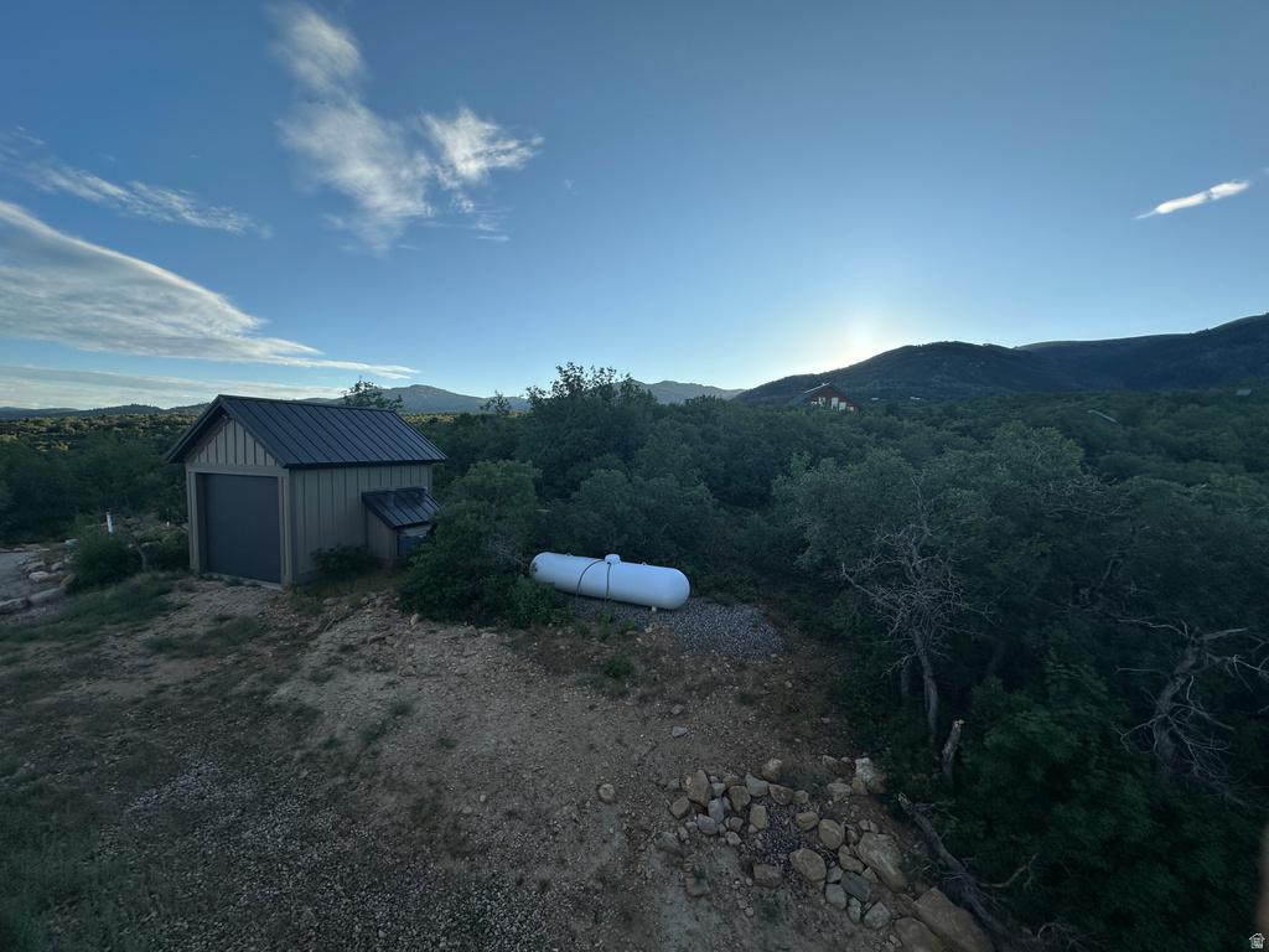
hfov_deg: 102.1
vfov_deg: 85.7
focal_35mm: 14
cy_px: 476
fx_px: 513
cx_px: 634
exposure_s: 1/1195
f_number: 2.2
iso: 40
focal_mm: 2.22
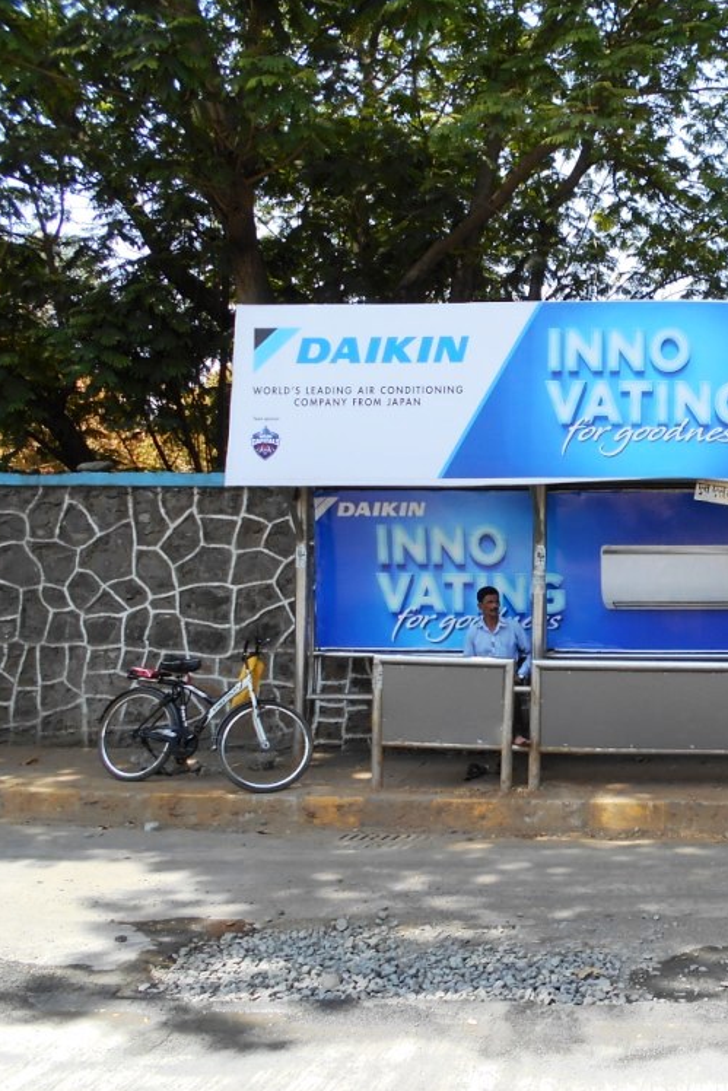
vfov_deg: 51.9
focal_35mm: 37
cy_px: 546
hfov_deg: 33.6
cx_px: 687
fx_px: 1122
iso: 80
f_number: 3.2
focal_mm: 4.6
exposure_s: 1/250
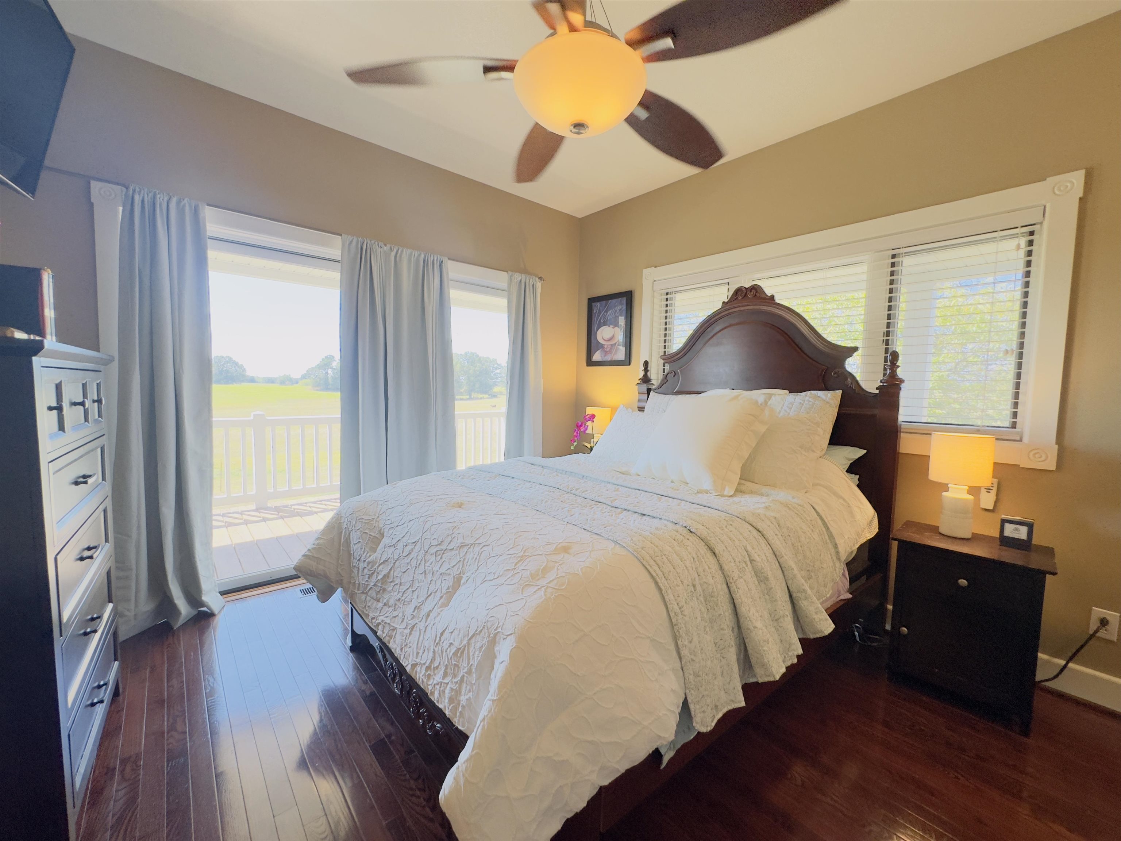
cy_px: 420
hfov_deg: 102.1
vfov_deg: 85.7
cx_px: 560
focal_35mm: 14
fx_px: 453
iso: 125
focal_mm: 2.22
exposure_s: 1/120
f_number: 2.2
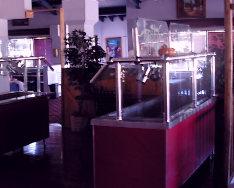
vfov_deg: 26.7
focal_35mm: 57
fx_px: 395
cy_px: 86
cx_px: 55
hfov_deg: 32.3
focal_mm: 6.3
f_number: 2.9
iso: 50
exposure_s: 1/4.6
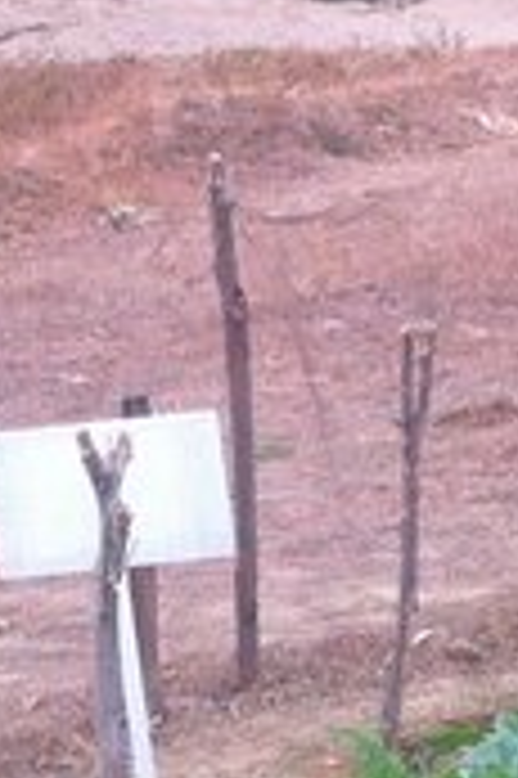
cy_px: 776
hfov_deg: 6.3
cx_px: 905
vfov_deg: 9.5
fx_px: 4649
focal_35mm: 215
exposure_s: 1/238
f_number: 2.8
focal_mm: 3.85
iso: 80
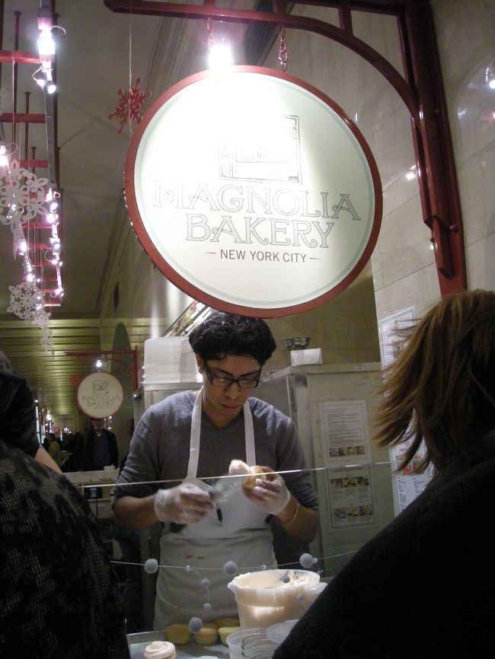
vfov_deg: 52.6
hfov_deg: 40.7
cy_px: 330
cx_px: 248
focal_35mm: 35
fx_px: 667
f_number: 2.8
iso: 400
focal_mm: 5.7
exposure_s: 1/31.4
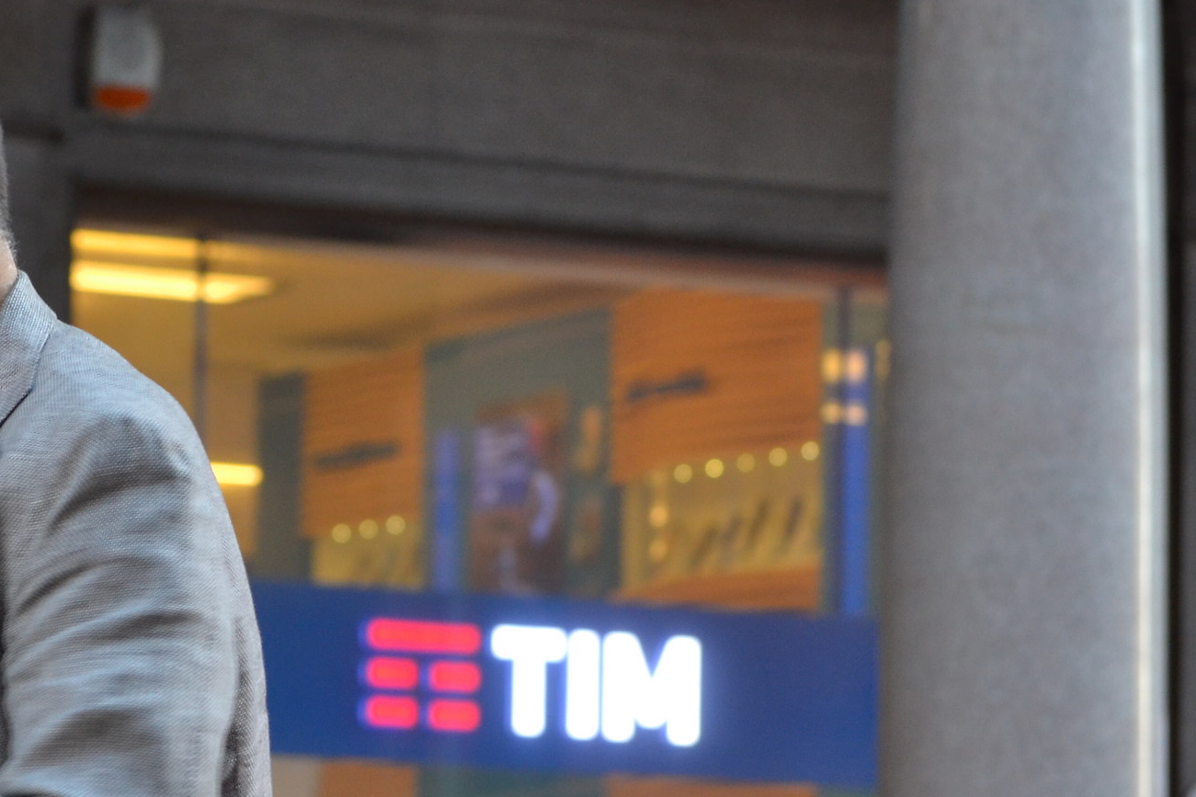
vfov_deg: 5.8
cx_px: 182
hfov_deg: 8.6
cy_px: 493
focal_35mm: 238
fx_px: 7905
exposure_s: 1/125
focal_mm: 86
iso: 800
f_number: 5.6
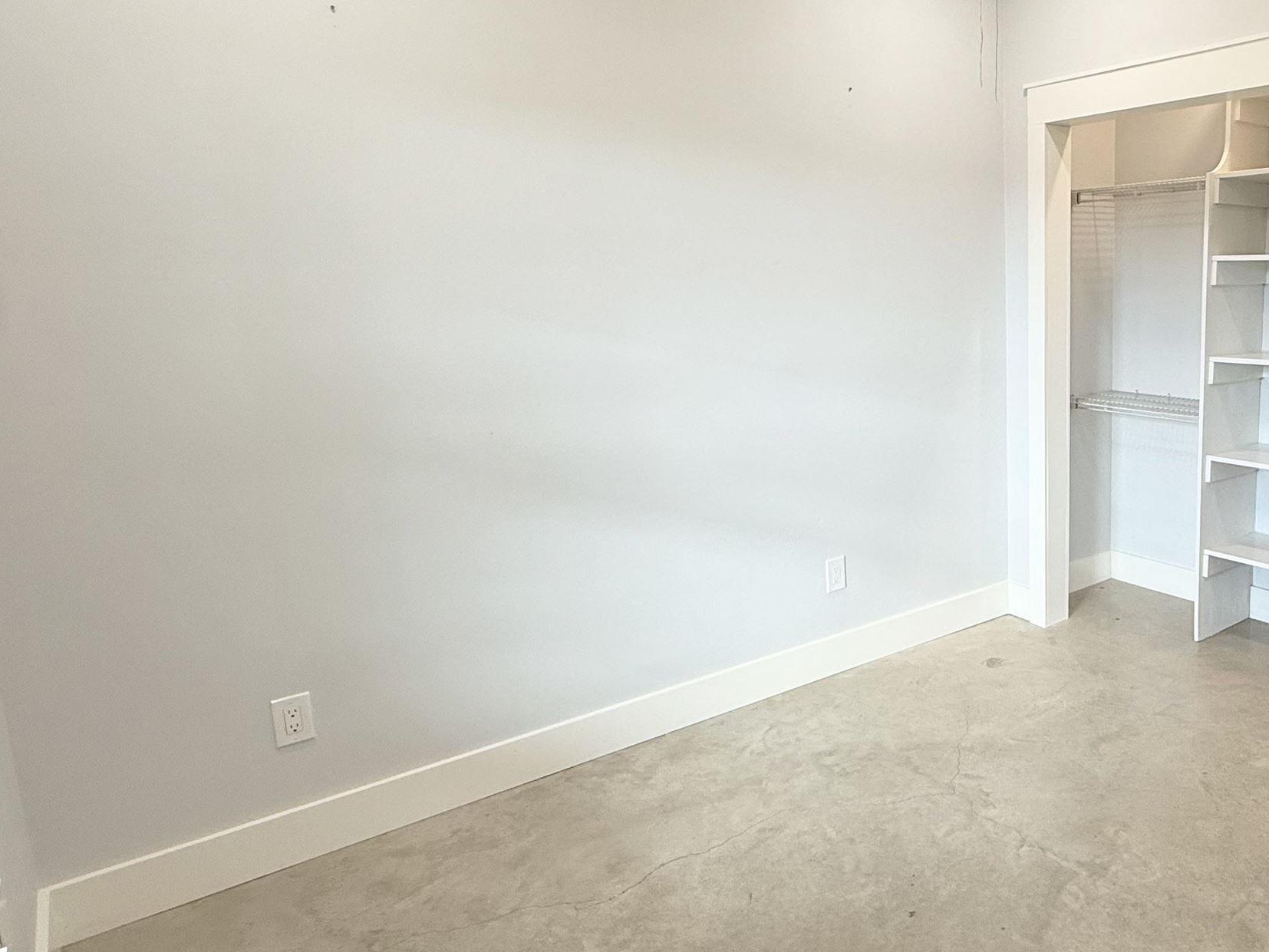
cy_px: 430
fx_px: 953
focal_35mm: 26
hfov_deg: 62.1
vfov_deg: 53.0
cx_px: 1000
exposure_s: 1/120
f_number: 2.2
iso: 80
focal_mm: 2.22
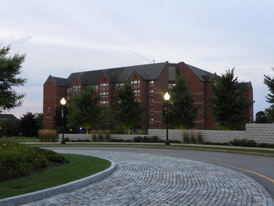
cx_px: 137
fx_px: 317
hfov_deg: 46.8
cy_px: 103
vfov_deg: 36.0
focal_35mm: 40
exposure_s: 1/30
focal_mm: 7.2
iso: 280
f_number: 3.8
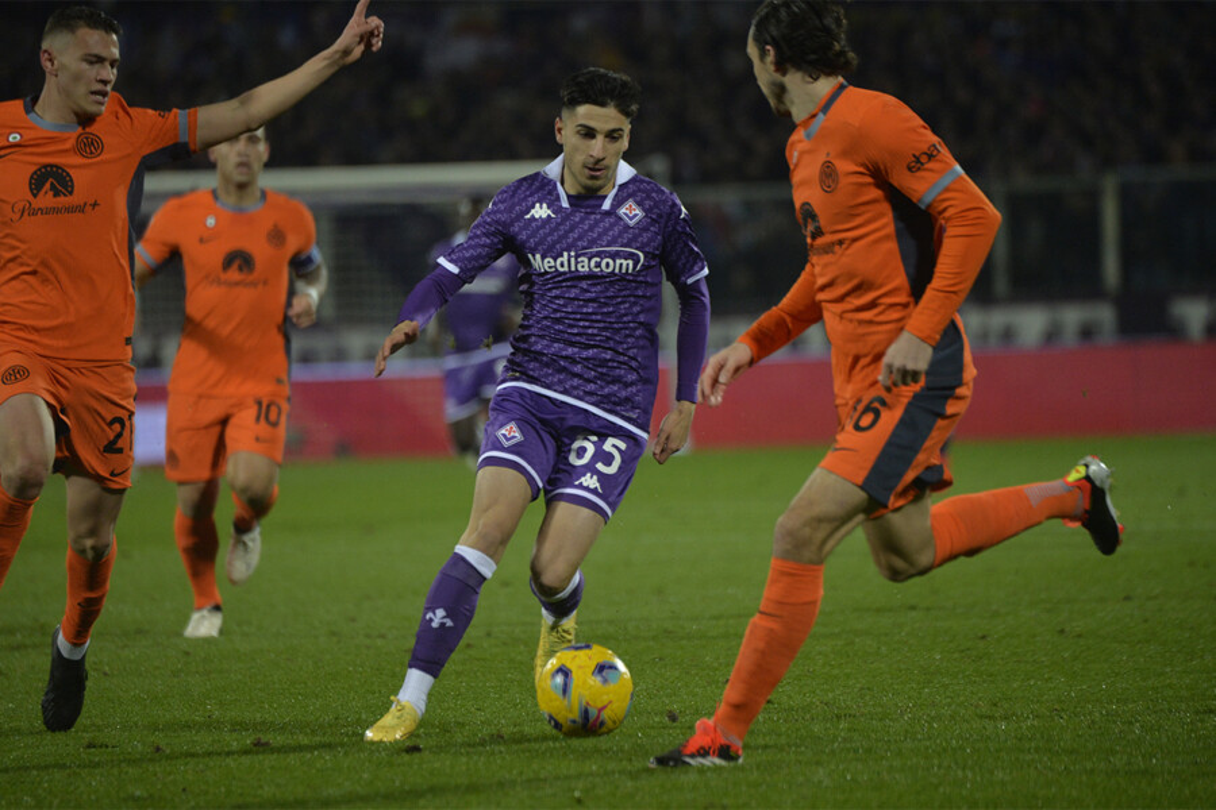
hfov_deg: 5.2
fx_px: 13510
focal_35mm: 400
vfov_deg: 3.4
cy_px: 405
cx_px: 608
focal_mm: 400
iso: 2500
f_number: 5.6
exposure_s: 1/1000
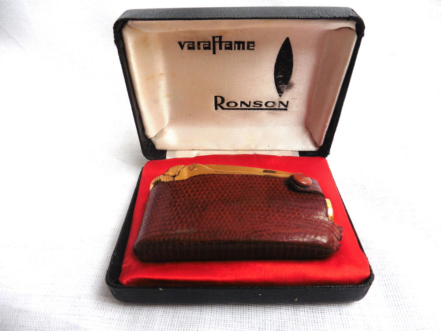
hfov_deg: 71.6
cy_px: 166
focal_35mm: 24
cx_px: 220
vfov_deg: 56.8
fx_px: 306
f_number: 3.3
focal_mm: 4.3
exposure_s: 1/60
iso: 125
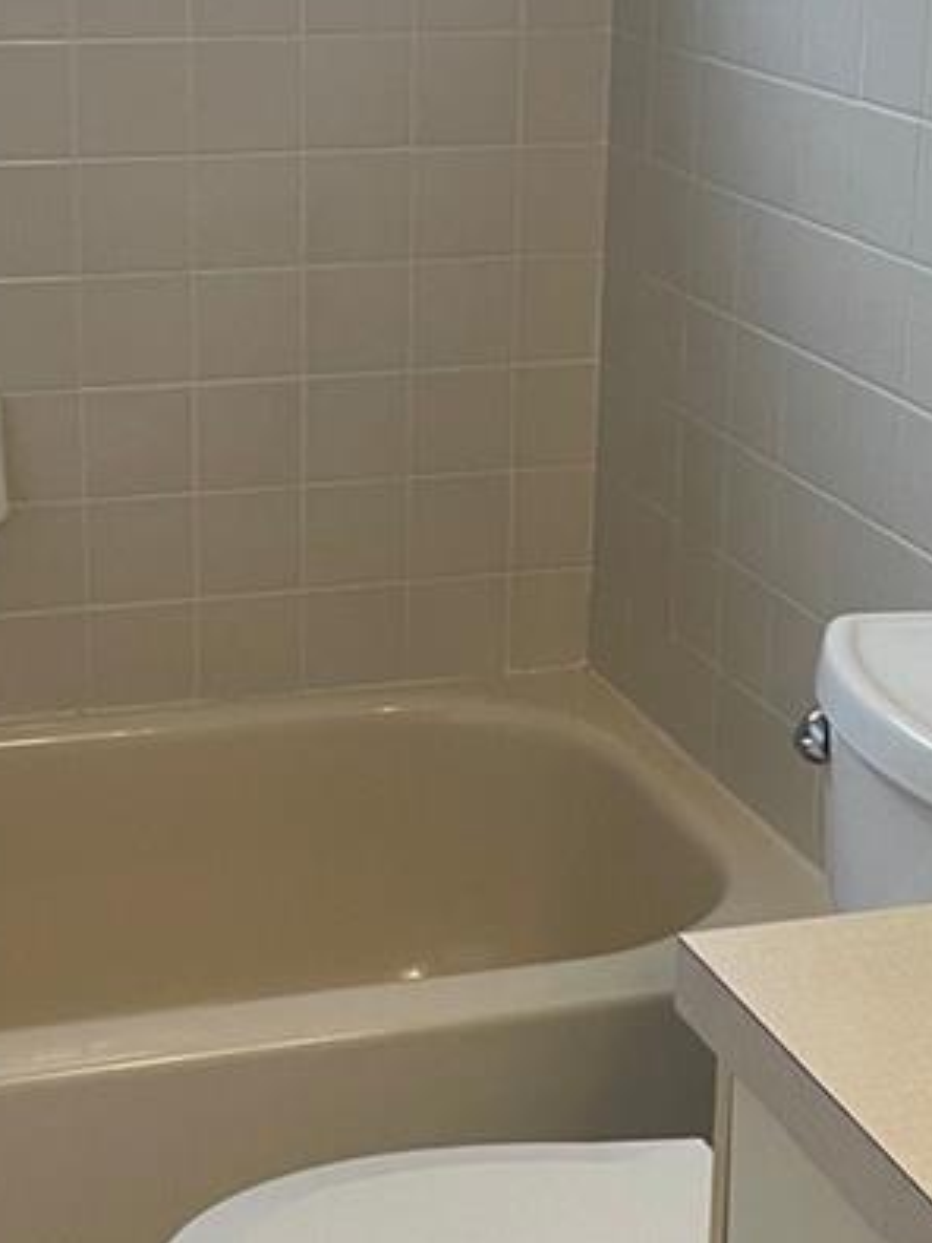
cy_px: 548
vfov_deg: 24.7
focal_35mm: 79
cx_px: 416
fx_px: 2838
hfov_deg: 18.6
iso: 125
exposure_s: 1/60
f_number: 1.6
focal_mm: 4.2
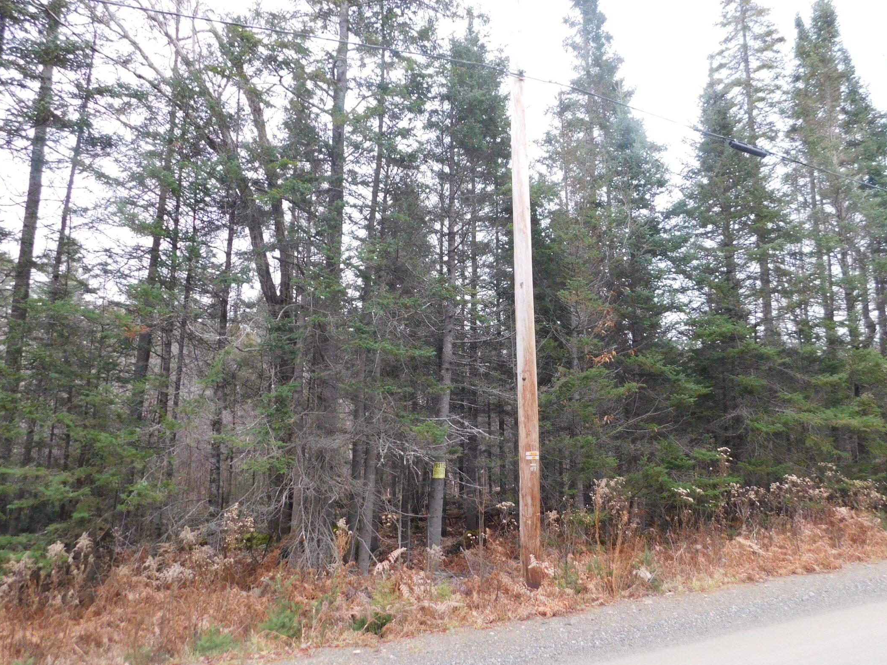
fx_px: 641
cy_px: 320
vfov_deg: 54.9
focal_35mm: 25
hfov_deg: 69.4
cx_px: 457
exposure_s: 1/30
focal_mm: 4
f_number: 3
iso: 220
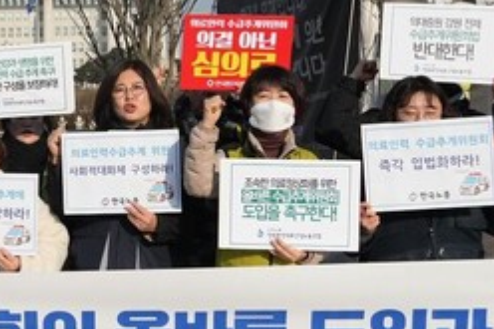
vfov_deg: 17.9
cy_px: 138
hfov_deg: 24.8
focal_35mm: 76
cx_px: -50
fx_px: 1045
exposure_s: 1/4000
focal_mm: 21
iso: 1250
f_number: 7.1
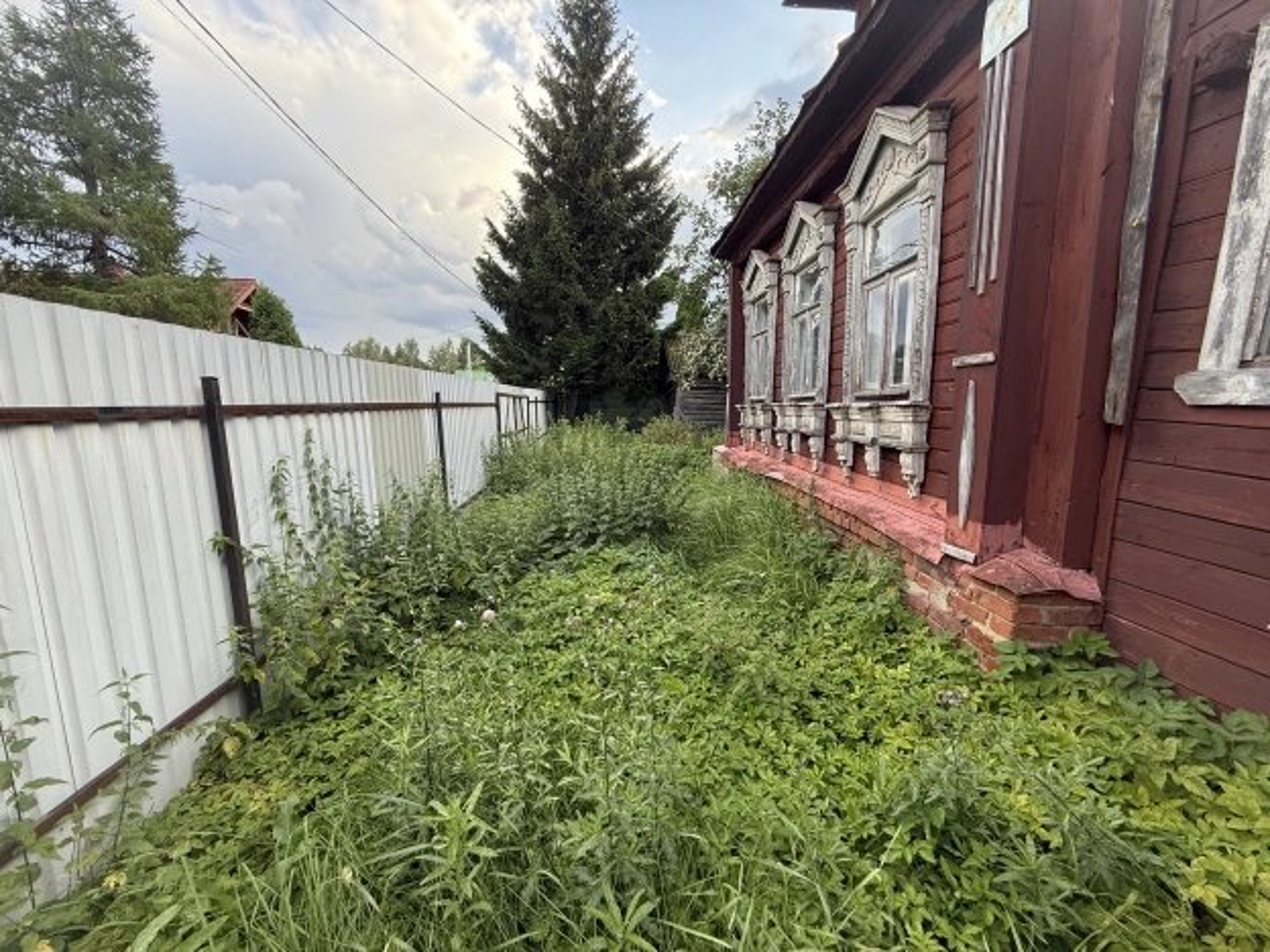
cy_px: 476
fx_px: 514
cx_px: 635
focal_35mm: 14
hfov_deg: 102.1
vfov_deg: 85.7
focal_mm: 2.22
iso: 64
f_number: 2.2
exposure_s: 1/148
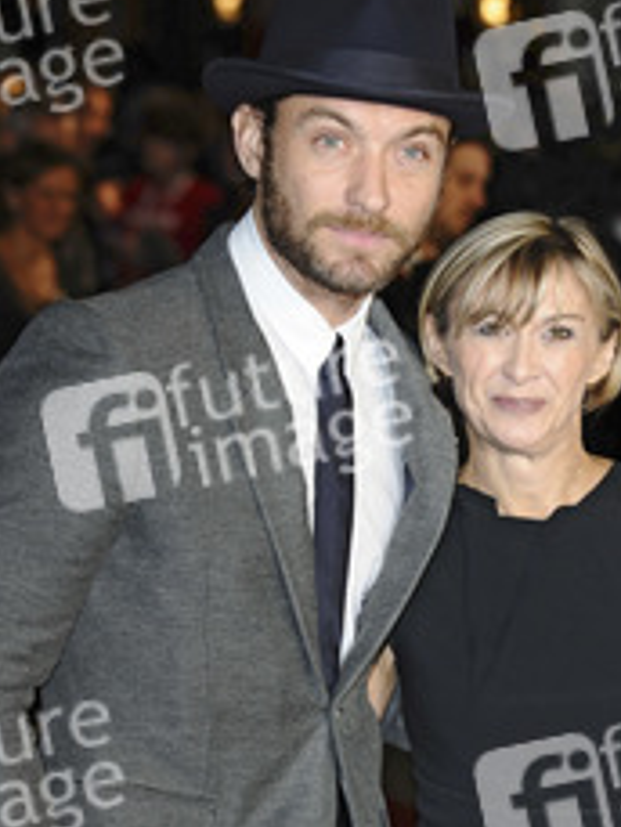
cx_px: 332
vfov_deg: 9.8
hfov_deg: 7.4
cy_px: 607
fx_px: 4803
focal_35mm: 201
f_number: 4
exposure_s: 1/200
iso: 320
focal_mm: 80
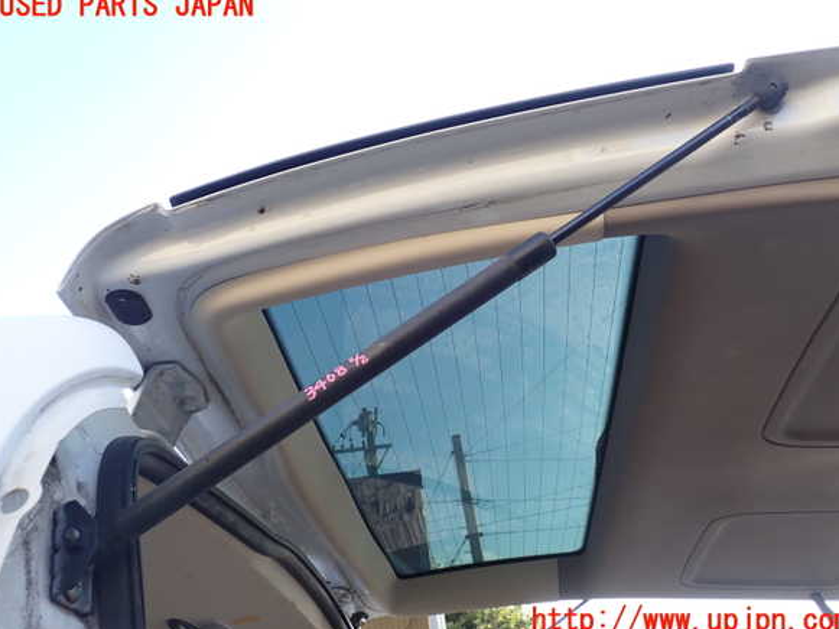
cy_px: 314
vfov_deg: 45.4
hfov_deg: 58.4
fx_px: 751
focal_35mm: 31
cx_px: 425
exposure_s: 1/160
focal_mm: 5.4
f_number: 3.2
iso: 100
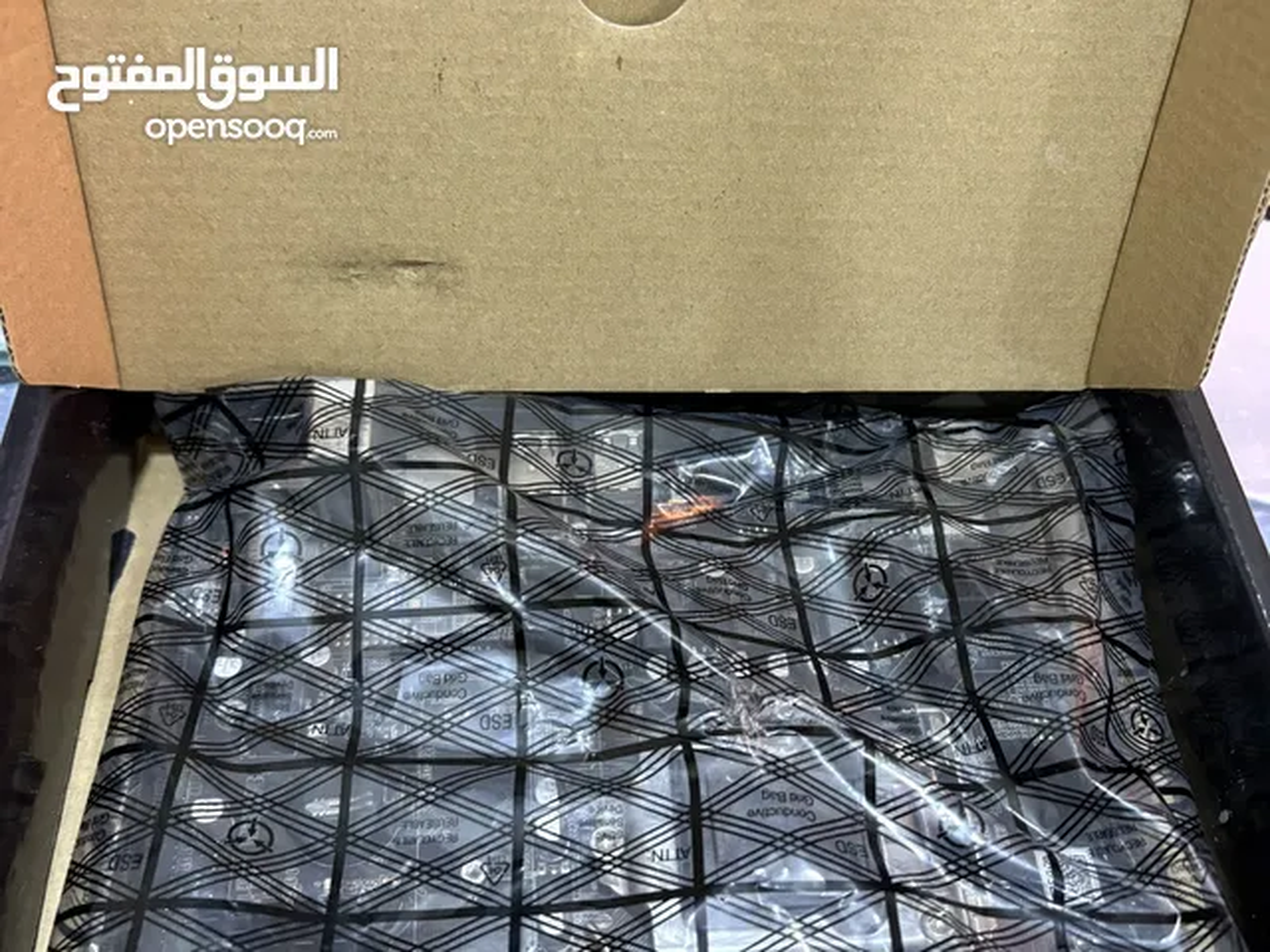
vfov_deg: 53.1
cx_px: 635
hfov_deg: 67.3
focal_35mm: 26
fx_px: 954
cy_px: 476
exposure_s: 1/39
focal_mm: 5.96
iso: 500
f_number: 1.6
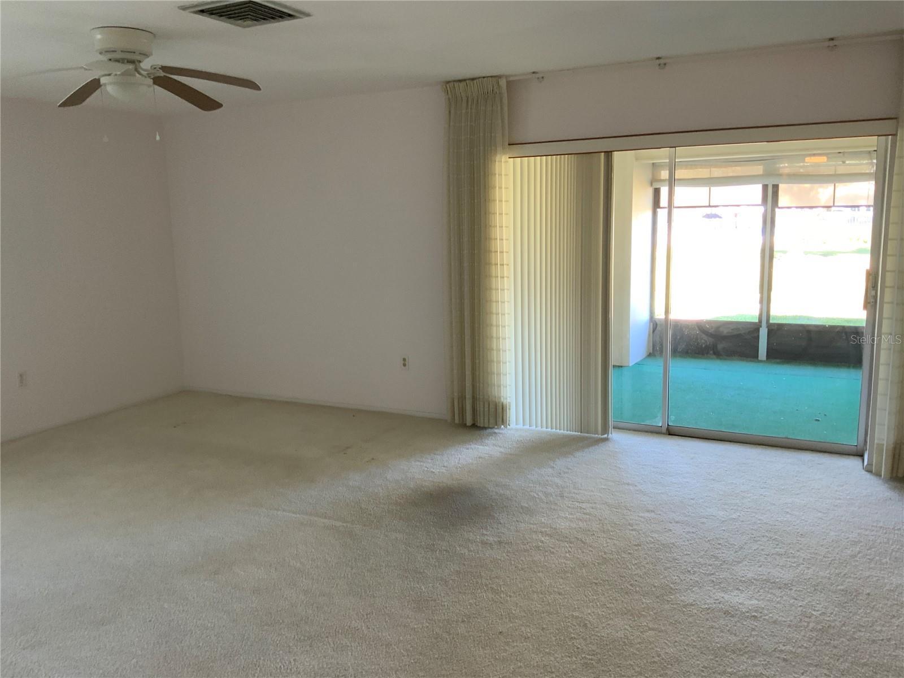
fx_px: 757
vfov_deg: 48.2
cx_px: 452
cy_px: 339
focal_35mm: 29
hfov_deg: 61.7
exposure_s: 1/60
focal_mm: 3
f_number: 1.8
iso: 100
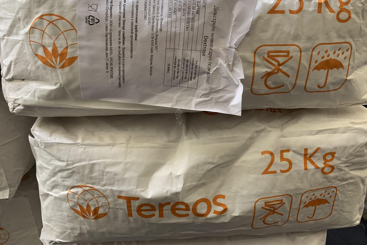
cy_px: 104
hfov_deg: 65.5
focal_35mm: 28
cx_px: 182
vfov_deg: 46.3
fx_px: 285
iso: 160
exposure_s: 1/60
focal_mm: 4.25
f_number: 1.8
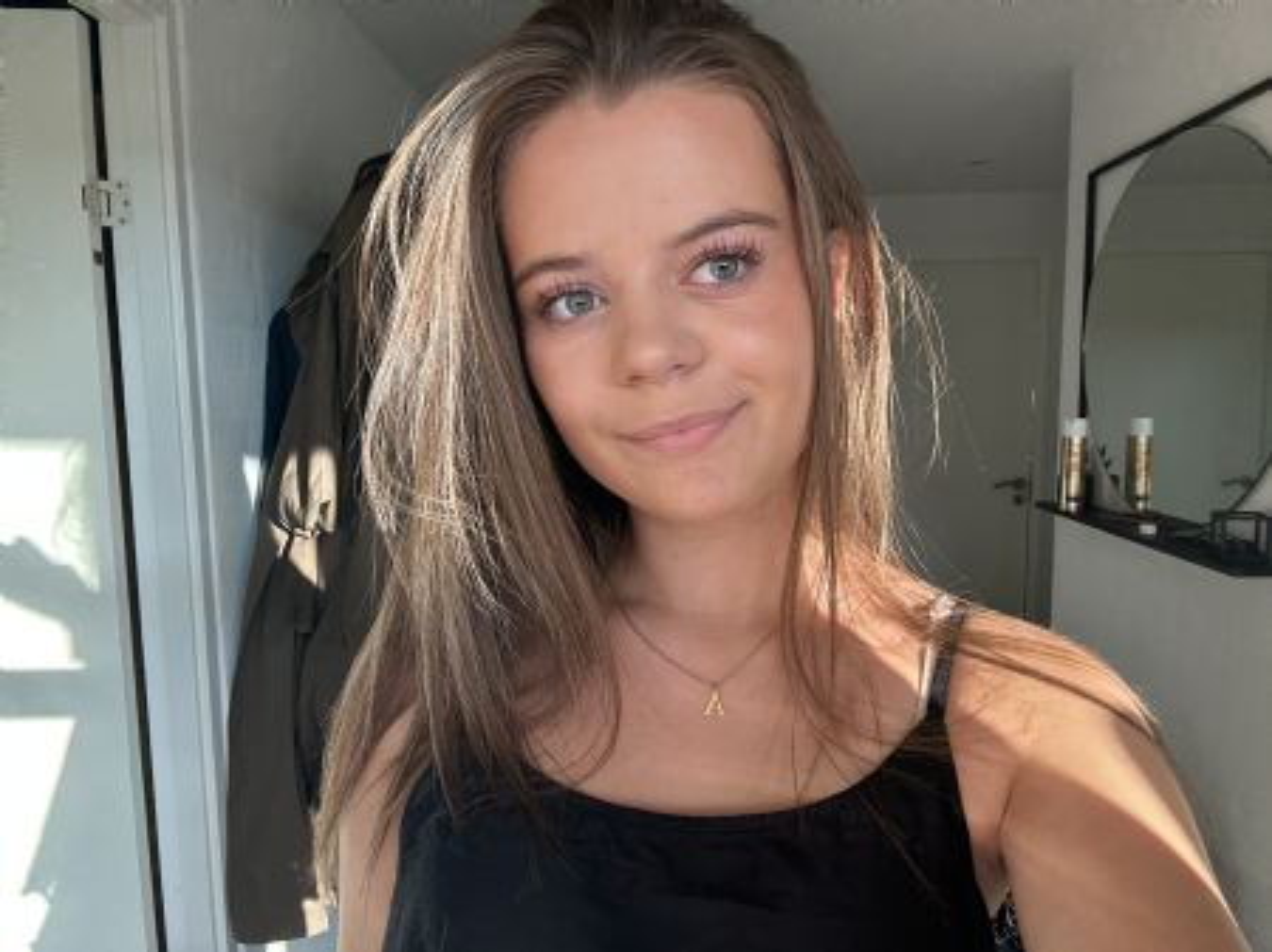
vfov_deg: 58.8
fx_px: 845
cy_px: 476
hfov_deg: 74.0
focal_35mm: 23
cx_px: 636
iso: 40
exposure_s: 1/121
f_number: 1.9
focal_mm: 2.69
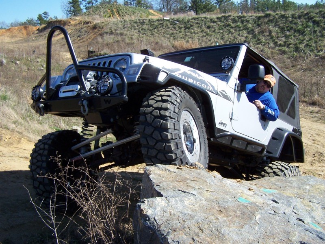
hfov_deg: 49.0
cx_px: 162
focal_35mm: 38
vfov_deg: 37.7
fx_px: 357
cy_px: 122
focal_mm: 6.3
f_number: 2.8
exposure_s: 1/750
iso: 80
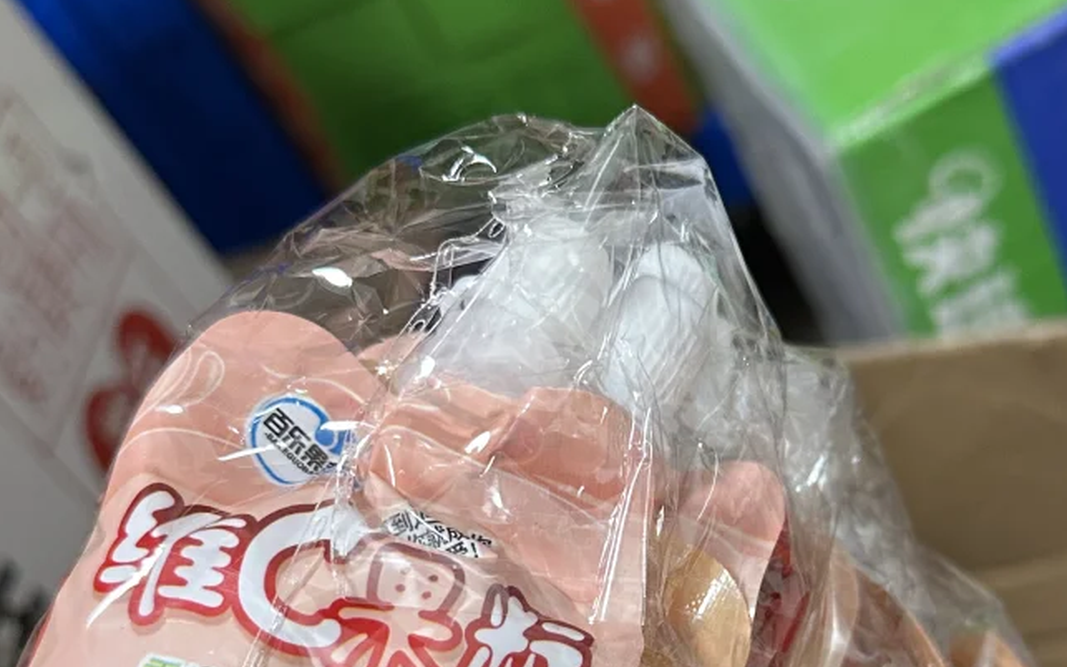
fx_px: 1658
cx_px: 657
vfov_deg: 22.1
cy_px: 630
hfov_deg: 35.5
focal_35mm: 57
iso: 320
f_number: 1.78
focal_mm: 6.86
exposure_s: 1/50
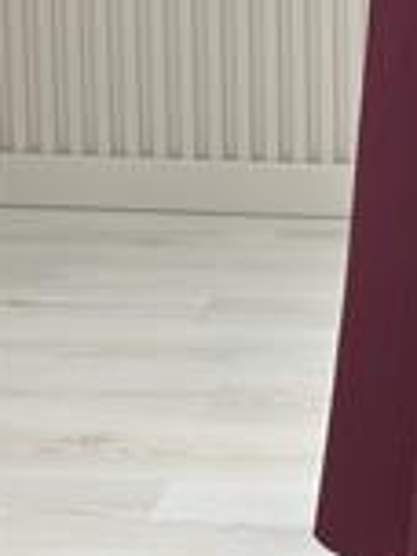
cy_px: 64
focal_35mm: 168
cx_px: 713
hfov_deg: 8.5
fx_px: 2698
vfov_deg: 11.7
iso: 64
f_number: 1.78
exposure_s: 1/131
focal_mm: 6.86
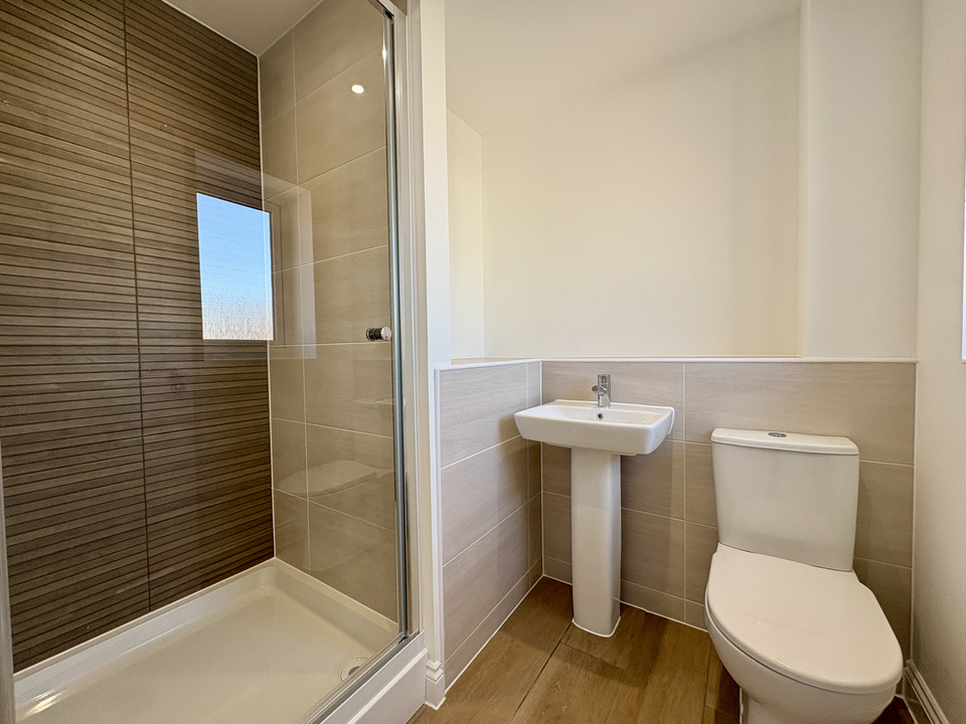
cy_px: 362
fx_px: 391
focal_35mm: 14
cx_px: 483
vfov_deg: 85.7
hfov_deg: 102.1
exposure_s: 1/99
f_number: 2.2
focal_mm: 2.22
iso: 64
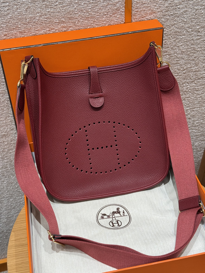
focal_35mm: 48
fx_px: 379
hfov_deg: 30.3
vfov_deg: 39.7
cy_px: 136
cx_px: 102
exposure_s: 1/63
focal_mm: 6.76
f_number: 1.78
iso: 100
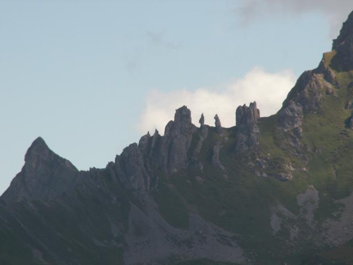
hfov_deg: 6.2
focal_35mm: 320
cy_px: 132
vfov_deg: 4.6
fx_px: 3263
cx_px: 176
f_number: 7.1
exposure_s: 1/200
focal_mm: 52.99
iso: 50
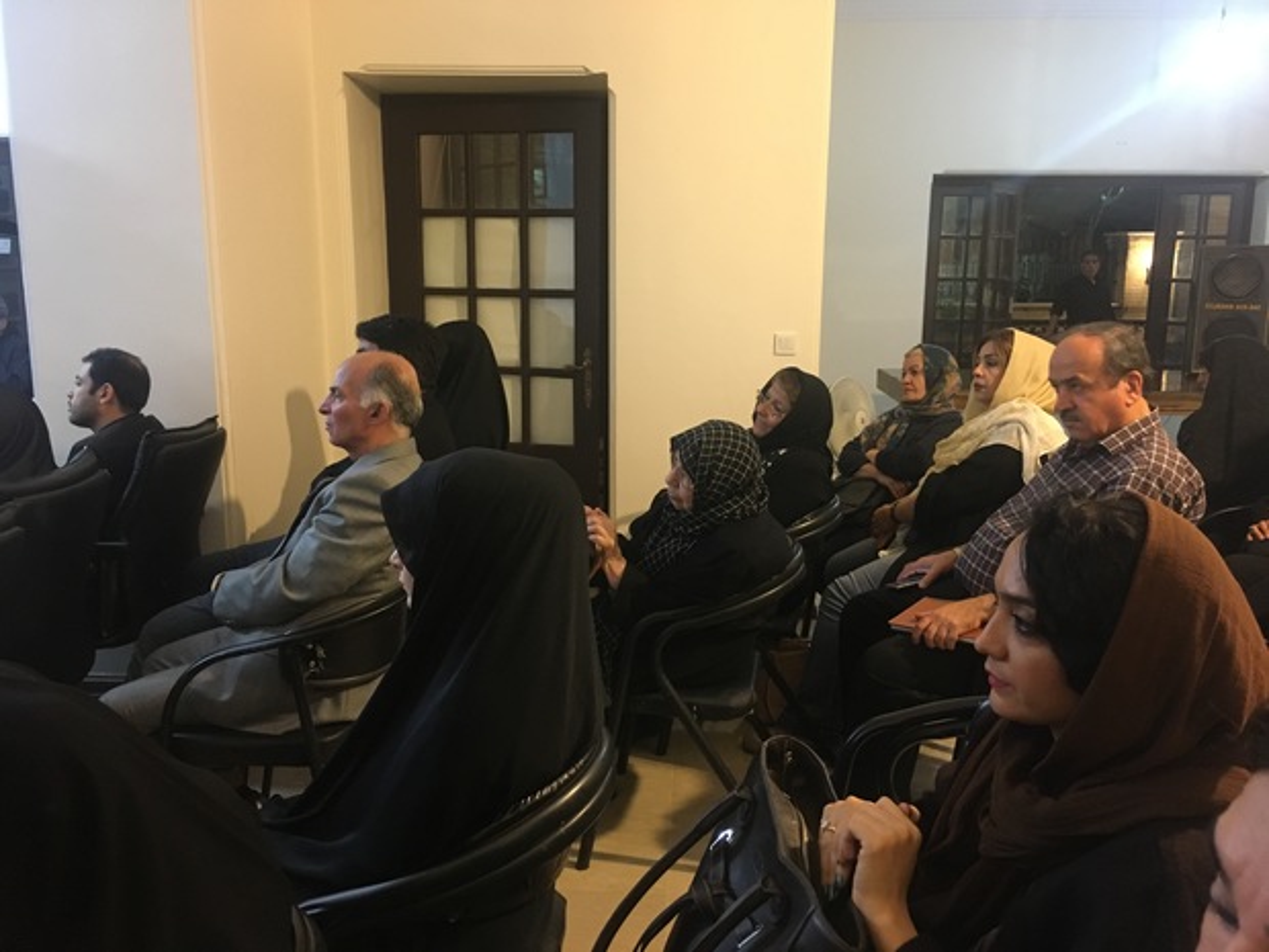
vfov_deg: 48.2
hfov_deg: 61.7
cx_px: 634
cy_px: 476
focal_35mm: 29
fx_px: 1063
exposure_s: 1/17
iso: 200
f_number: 2.2
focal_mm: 4.15
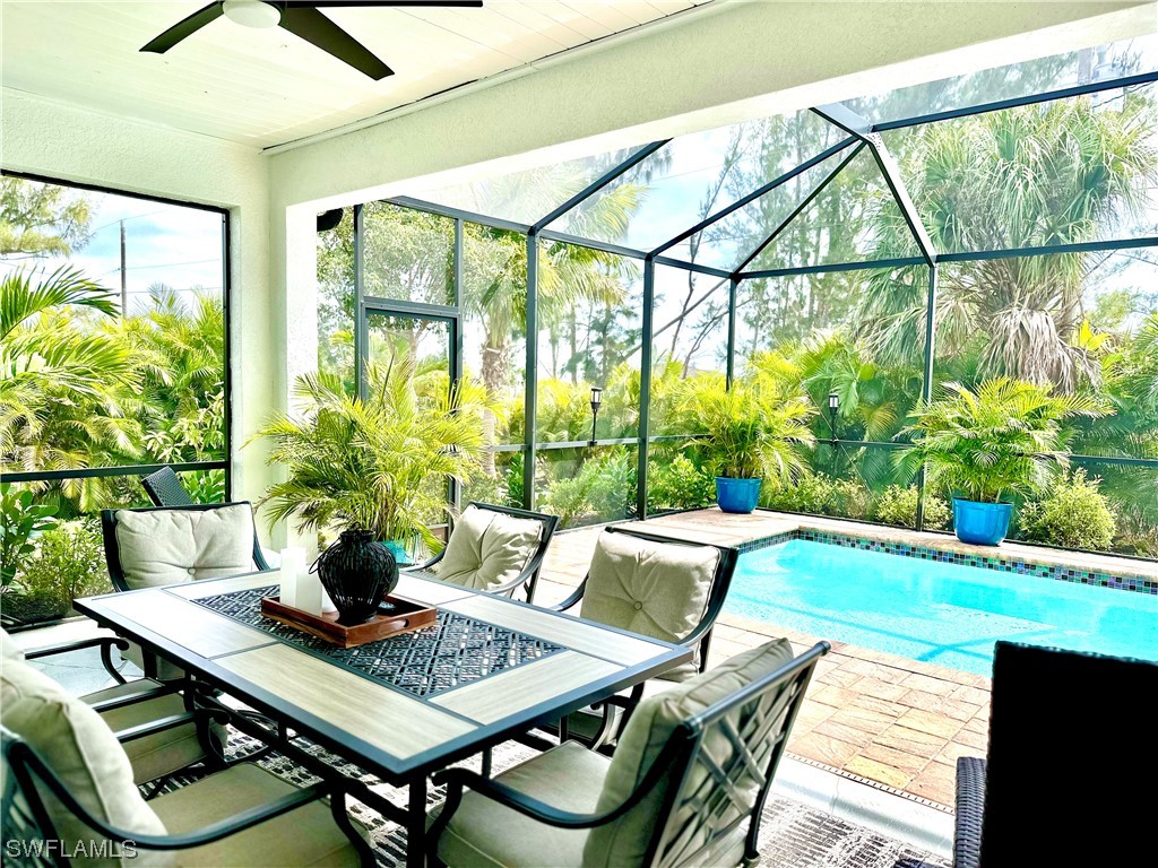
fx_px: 803
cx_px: 579
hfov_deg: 71.6
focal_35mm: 24
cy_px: 434
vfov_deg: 56.8
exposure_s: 1/989
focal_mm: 6.86
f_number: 1.78
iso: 80
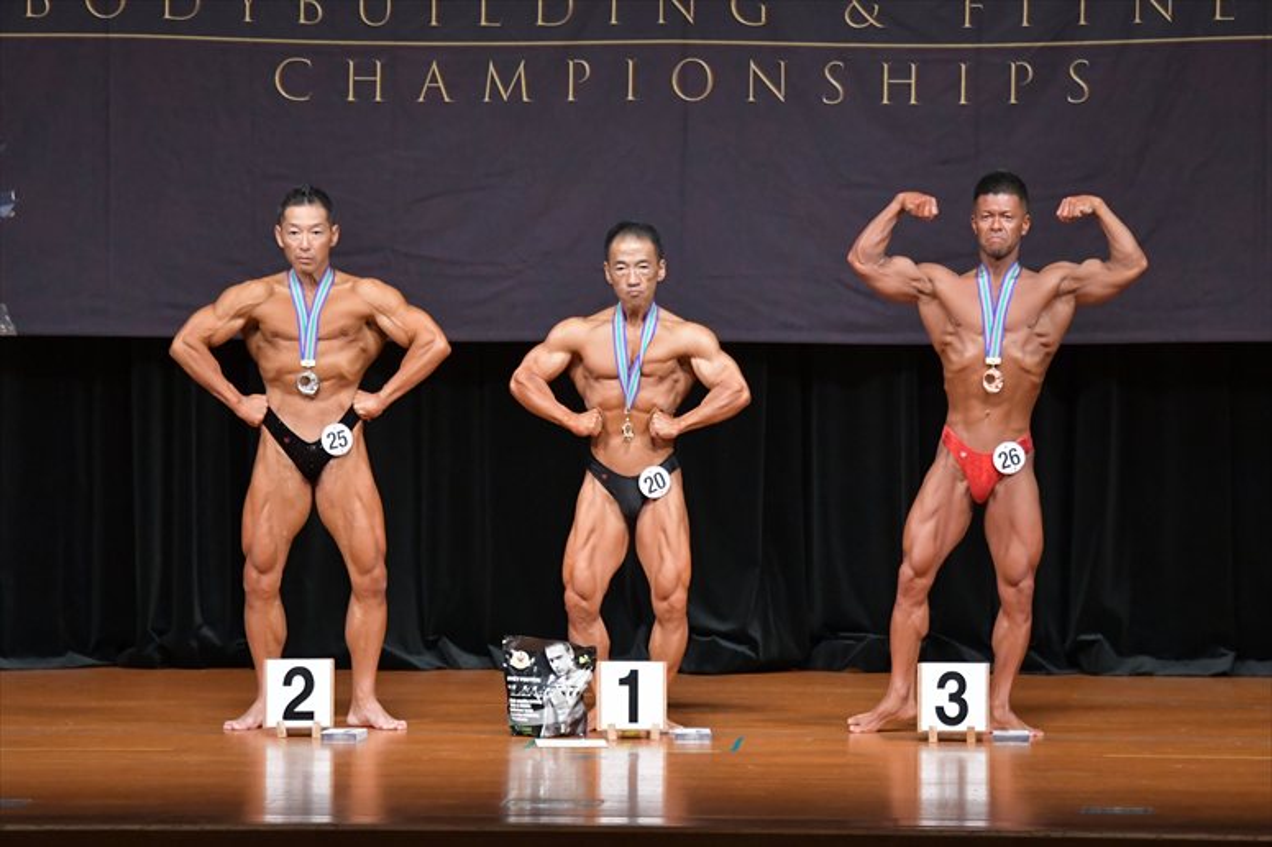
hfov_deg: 9.5
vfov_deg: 6.3
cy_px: 424
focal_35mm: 217
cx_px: 636
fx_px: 7664
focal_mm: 145
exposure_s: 1/400
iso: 5000
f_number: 5.6
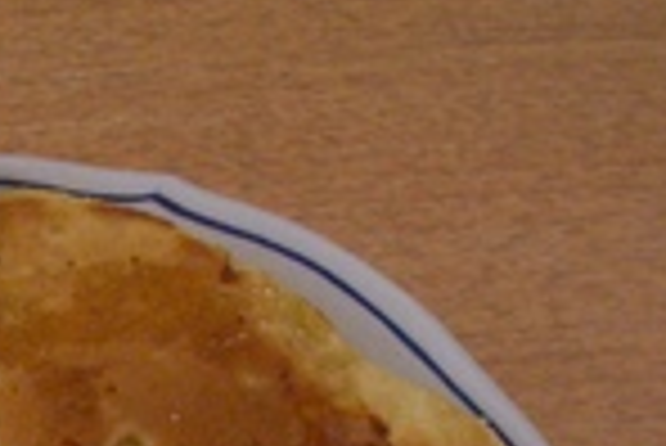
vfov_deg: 11.0
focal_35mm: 118
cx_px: 9
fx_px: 2185
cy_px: 739
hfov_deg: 17.0
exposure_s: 1/100
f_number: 2.6
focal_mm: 5.8
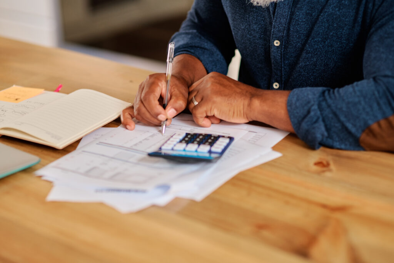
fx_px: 930
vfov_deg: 16.1
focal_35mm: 85
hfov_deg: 23.9
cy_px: 132
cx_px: 197
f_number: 2.2
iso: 500
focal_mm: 85
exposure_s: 1/160
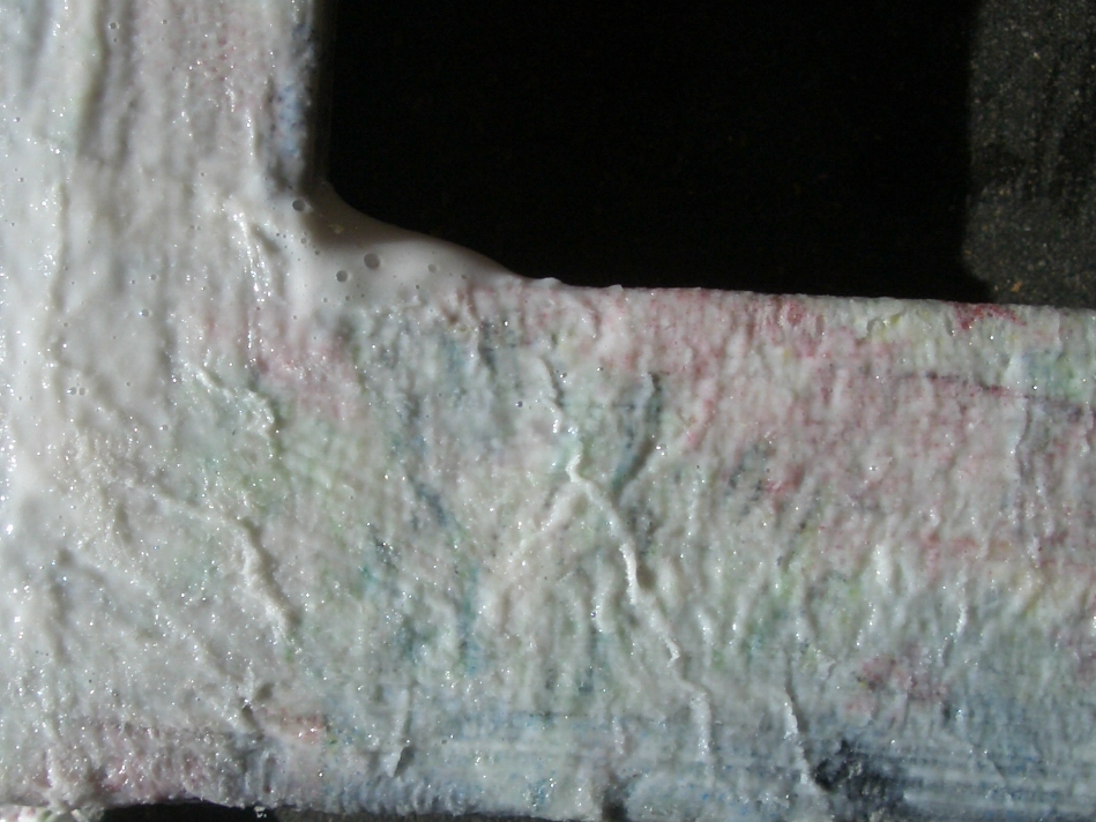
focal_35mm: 59
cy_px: 488
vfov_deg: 24.8
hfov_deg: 32.7
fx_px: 1868
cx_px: 510
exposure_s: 1/640
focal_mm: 5.8
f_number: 4.3
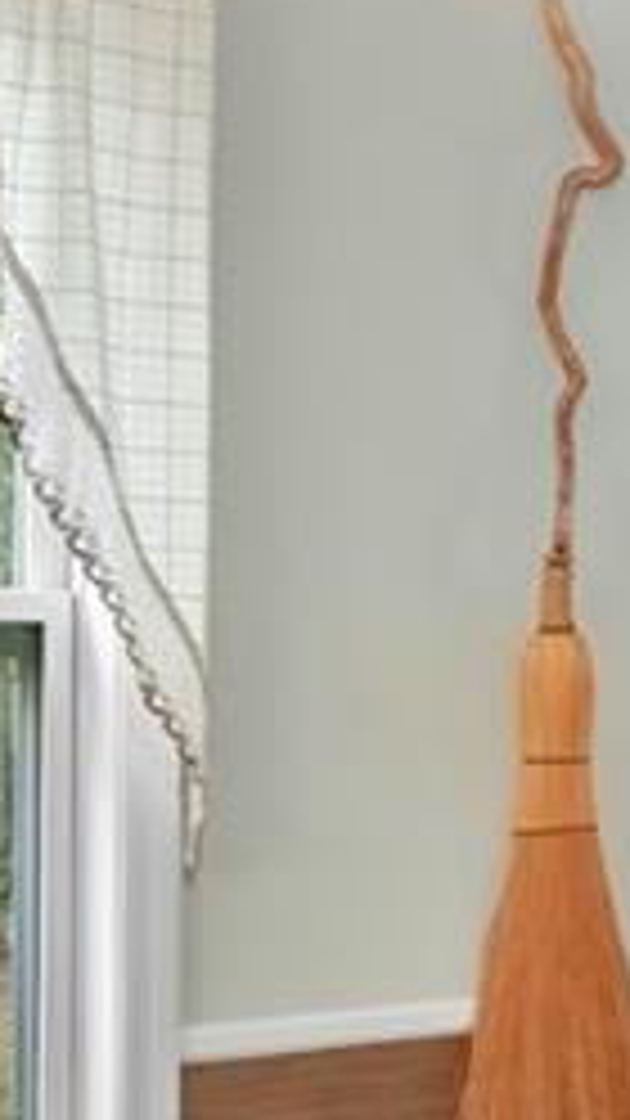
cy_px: 571
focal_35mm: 101
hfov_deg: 10.3
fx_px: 3001
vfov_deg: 21.2
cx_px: 1534
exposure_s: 1/1.25
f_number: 9
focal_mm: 10
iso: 250
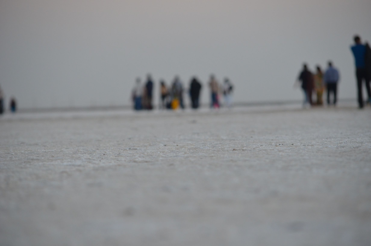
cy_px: 123
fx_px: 2777
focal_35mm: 270
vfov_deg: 5.1
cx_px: 186
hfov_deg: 7.6
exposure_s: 1/125
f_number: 5
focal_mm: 180
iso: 900
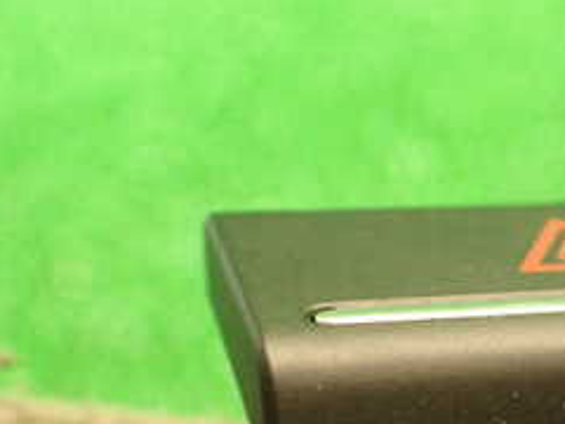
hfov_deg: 23.1
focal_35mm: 80
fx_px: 1306
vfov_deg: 18.0
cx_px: 610
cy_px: 412
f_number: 2.4
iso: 640
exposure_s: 1/30
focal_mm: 5.79
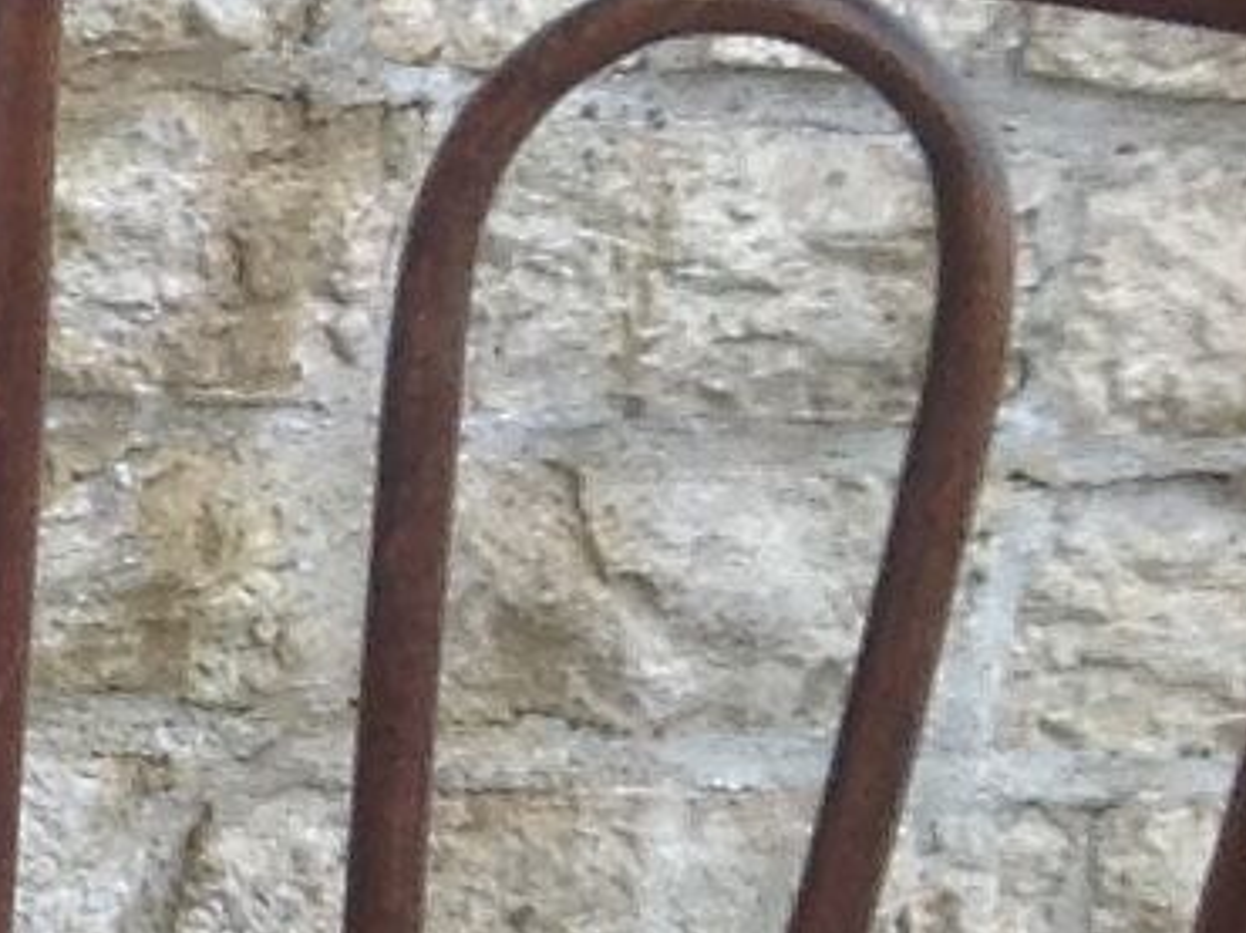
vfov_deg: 5.9
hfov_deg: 7.3
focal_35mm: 245
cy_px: 1856
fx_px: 8813
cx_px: -2310
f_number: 2.4
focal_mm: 4.28
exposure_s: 1/120
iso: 64
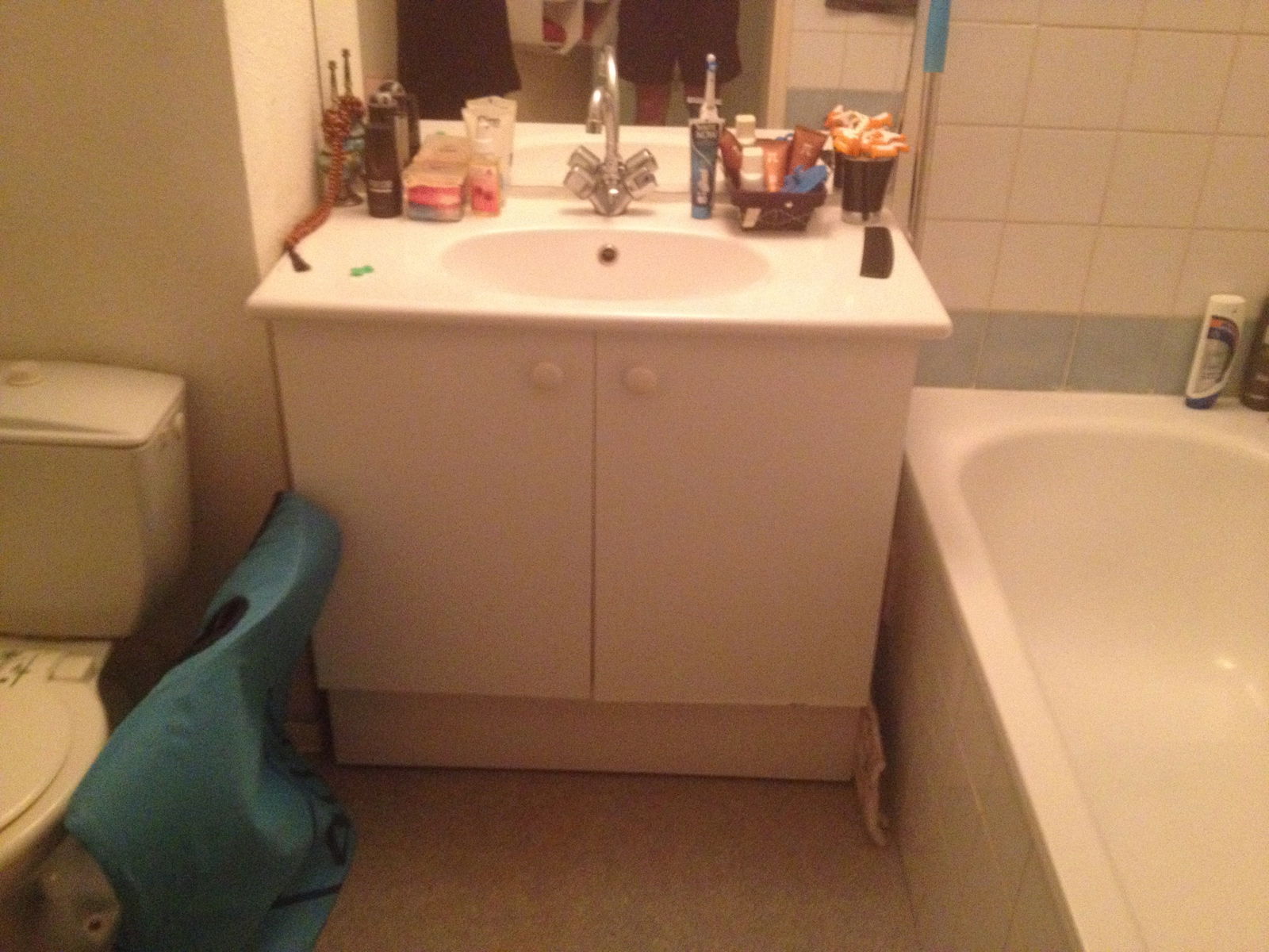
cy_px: 476
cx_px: 634
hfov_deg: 52.6
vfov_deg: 40.7
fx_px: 1283
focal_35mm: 35
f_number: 2.4
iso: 500
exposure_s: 1/15
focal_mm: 4.28
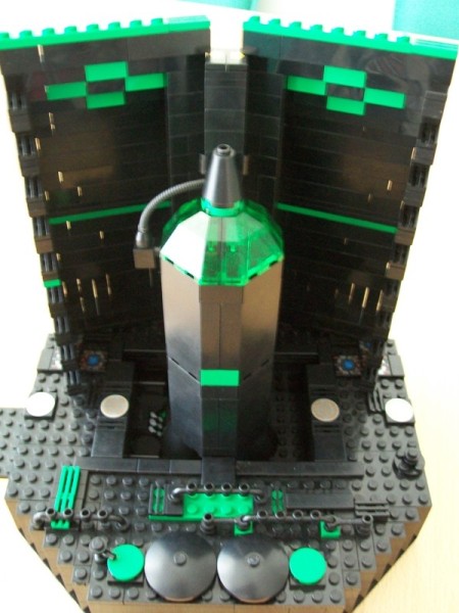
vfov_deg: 51.4
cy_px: 306
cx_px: 230
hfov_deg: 39.7
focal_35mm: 36
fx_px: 636
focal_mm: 6
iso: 200
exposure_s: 1/8
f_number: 2.7
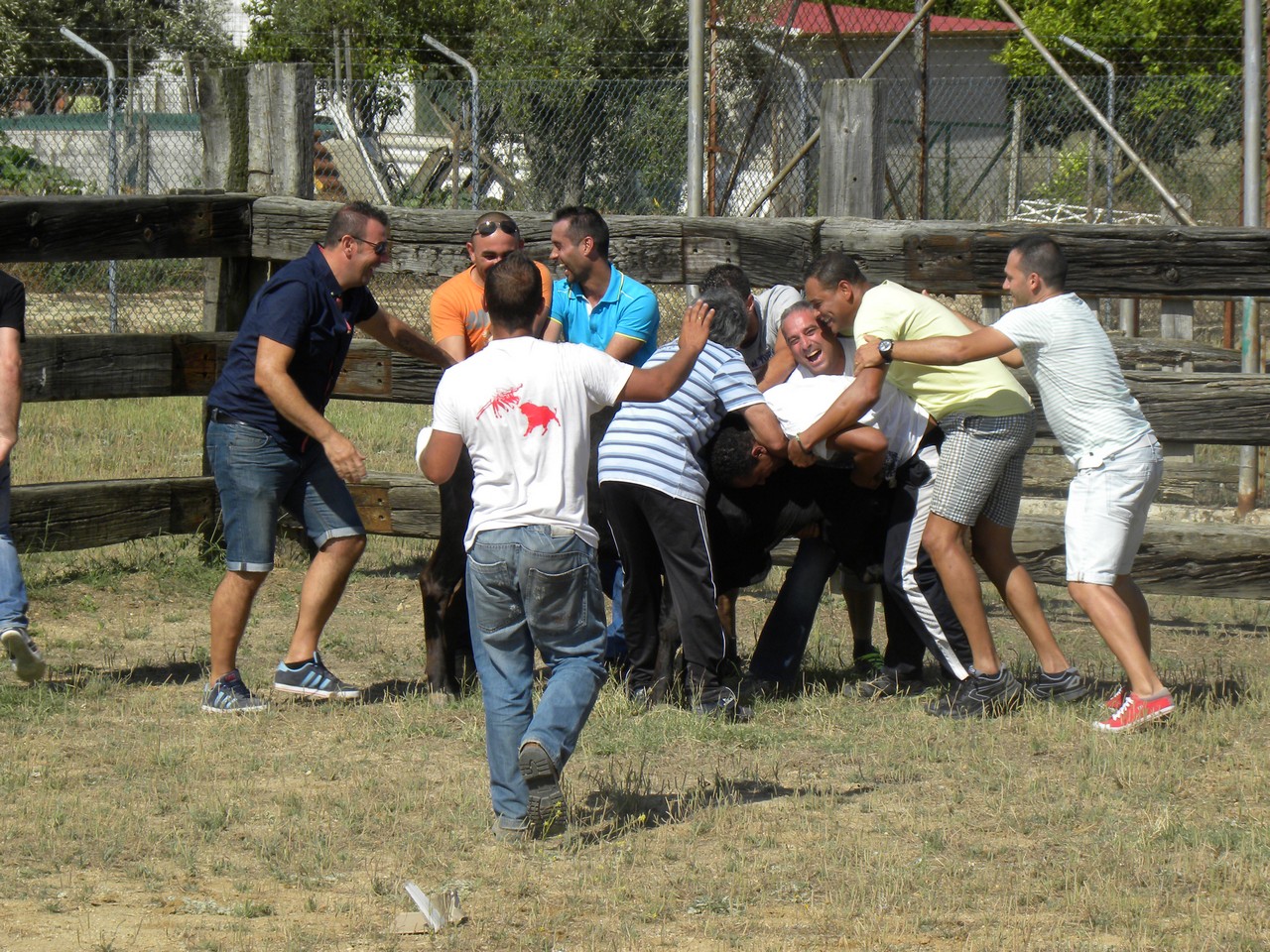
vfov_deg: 7.0
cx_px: 635
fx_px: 7778
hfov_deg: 9.3
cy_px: 476
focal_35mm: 212
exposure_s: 1/335
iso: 64
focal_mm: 37.7
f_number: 6.3
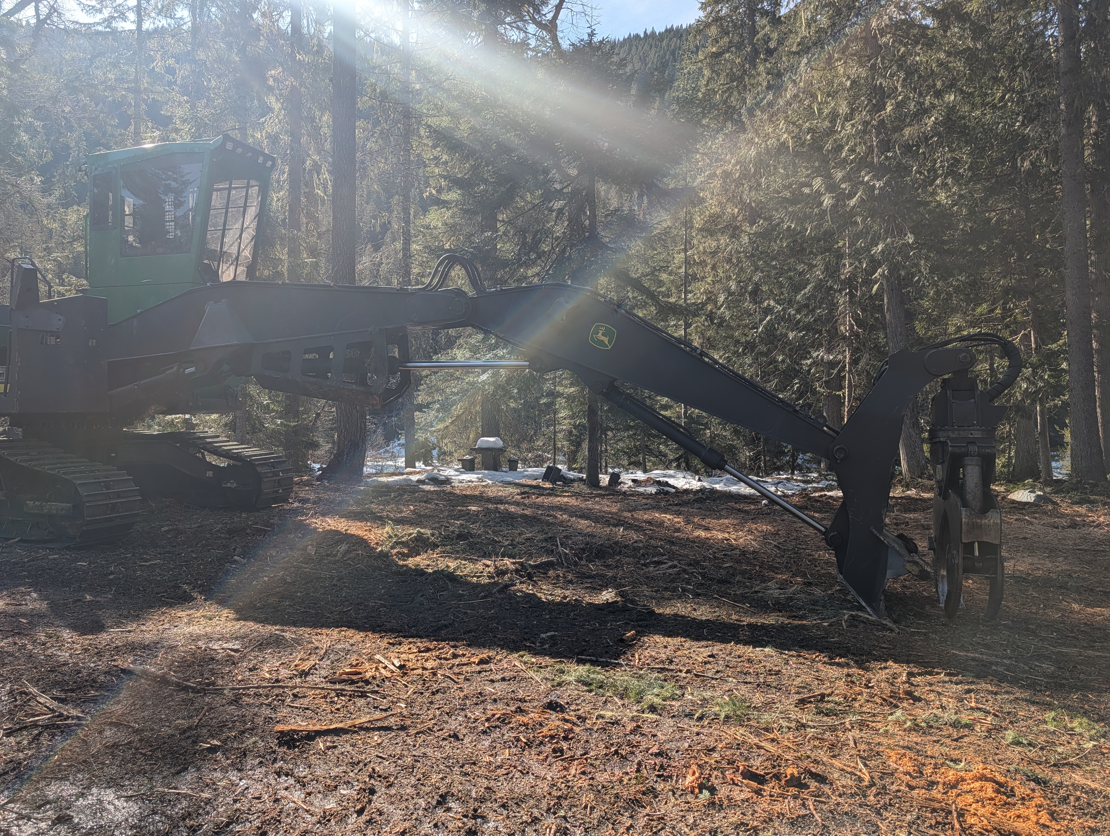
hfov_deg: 71.5
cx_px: 555
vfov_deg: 56.9
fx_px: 771
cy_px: 418
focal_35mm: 24
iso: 19
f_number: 1.68
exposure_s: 1/548
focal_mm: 6.9
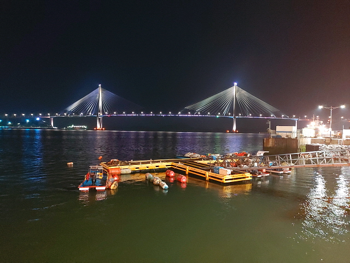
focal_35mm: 25
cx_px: 175
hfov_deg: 69.4
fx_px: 253
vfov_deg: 54.9
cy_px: 132
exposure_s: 1/10
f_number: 2
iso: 2000
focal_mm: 4.58
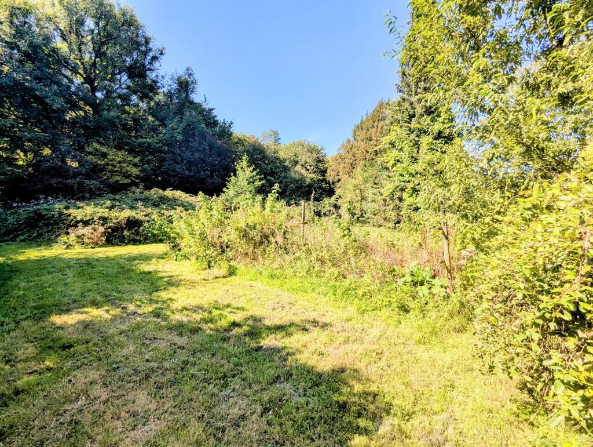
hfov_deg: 94.4
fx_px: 274
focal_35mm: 16
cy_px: 224
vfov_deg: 78.2
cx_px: 296
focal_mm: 2.35
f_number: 2.2
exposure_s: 1/830
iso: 50
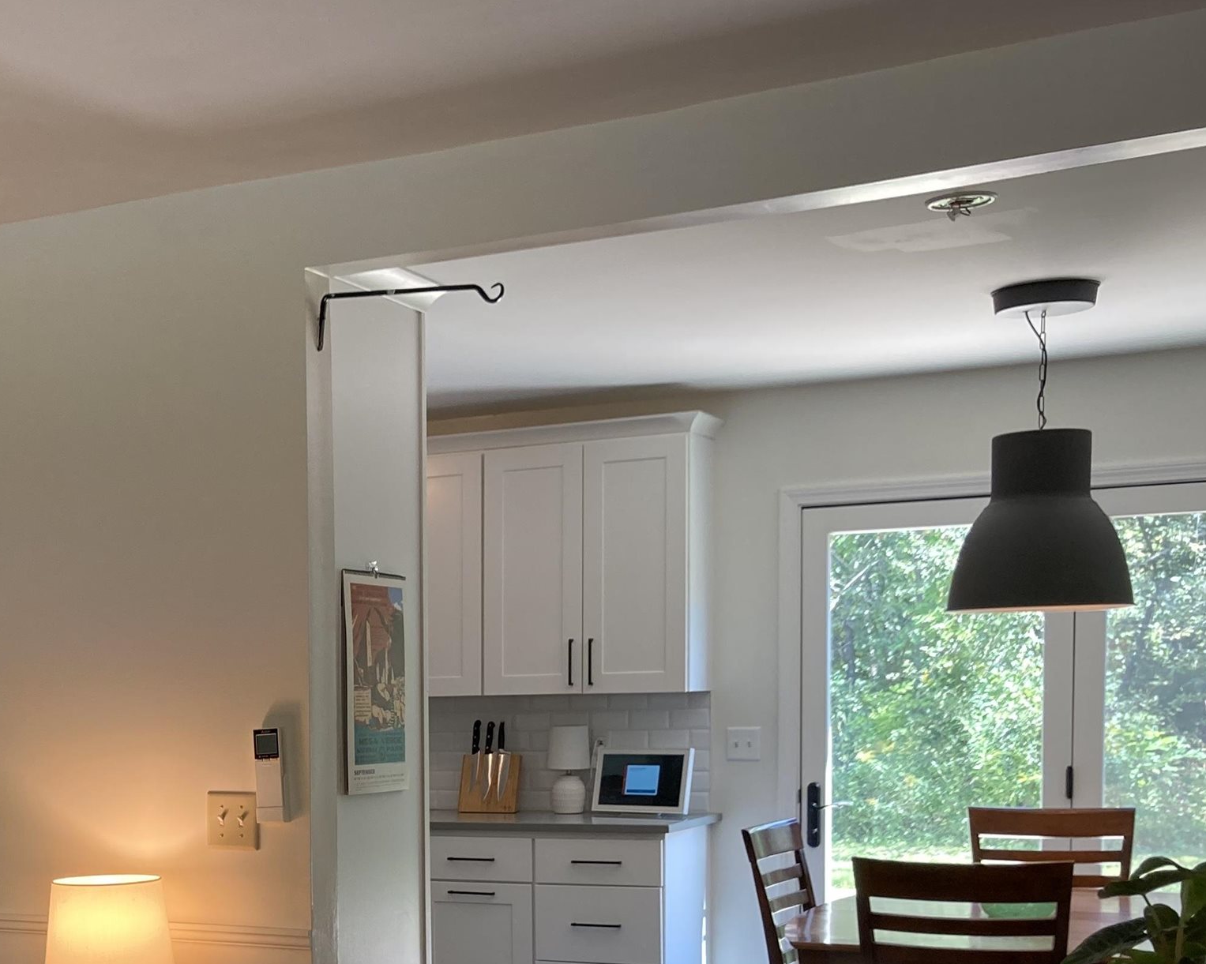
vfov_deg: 26.7
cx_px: 78
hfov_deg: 32.2
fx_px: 1963
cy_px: 868
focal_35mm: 55
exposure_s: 1/60
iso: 64
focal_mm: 3.99
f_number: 1.8
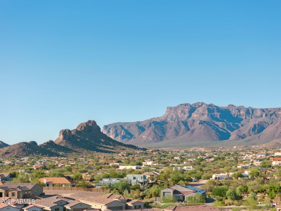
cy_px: 106
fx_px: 568
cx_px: 140
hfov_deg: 27.8
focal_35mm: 70
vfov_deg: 21.0
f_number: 2.8
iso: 100
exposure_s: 1/1000
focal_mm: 19.4
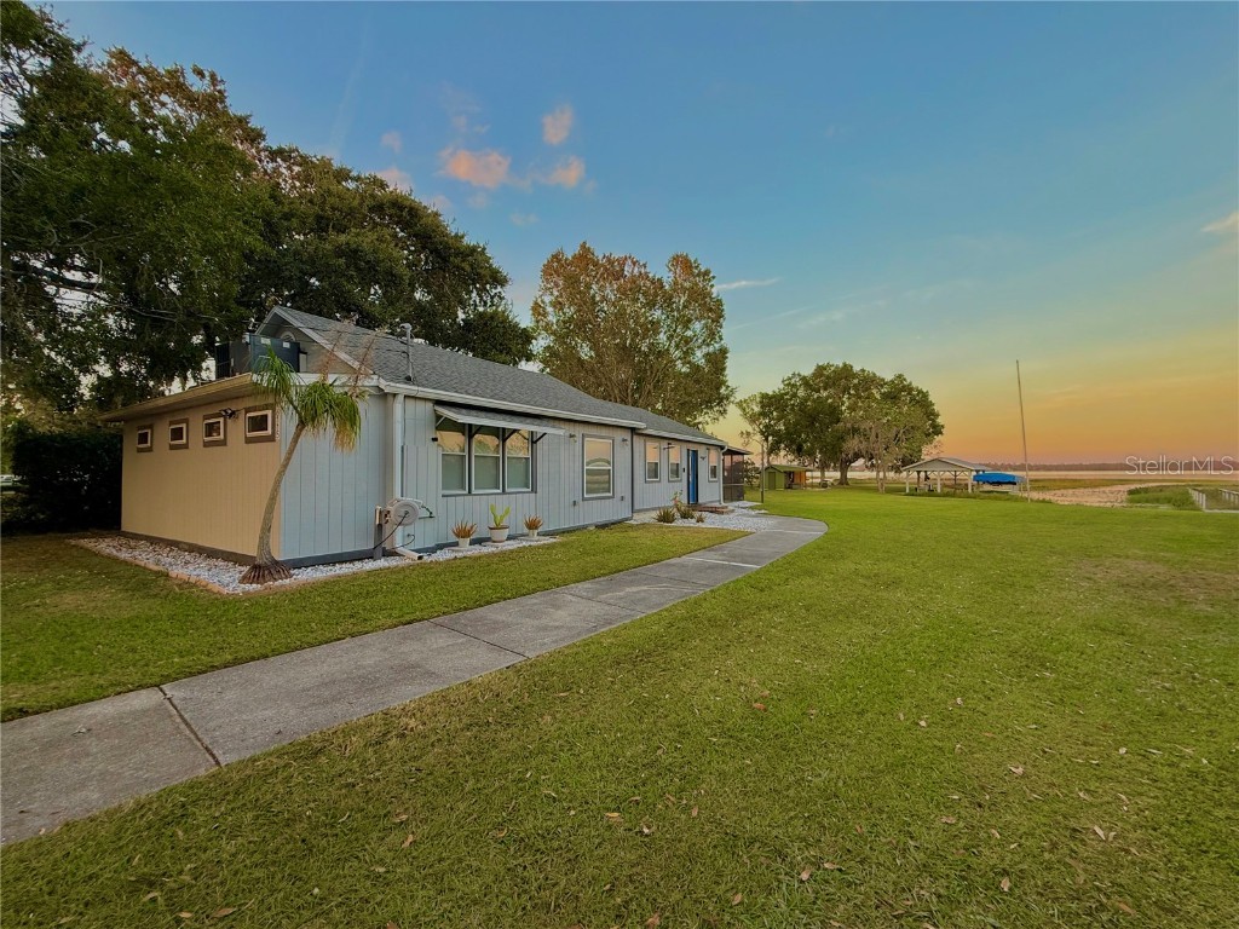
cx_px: 620
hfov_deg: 102.1
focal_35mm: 14
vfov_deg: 85.7
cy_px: 464
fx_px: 501
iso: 80
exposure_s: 1/99
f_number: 2.2
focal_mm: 2.22
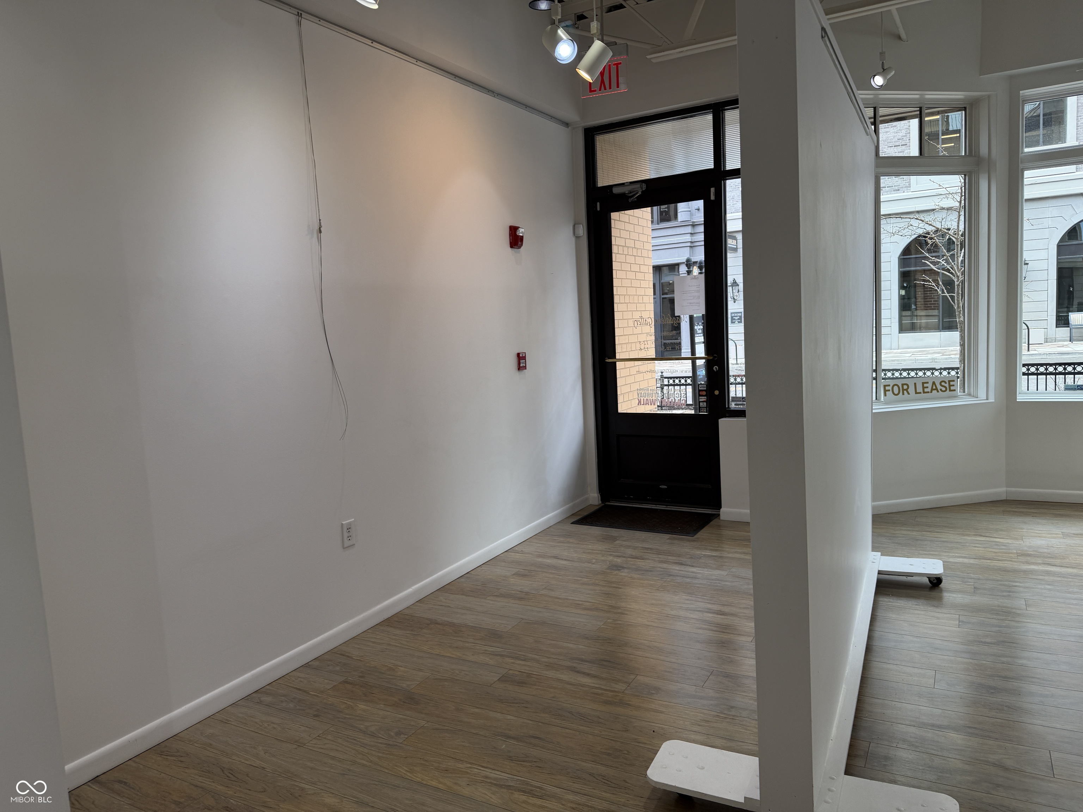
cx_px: 542
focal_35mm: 24
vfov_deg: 56.8
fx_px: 751
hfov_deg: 71.6
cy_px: 406
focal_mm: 6.76
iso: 64
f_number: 1.78
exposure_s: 1/220
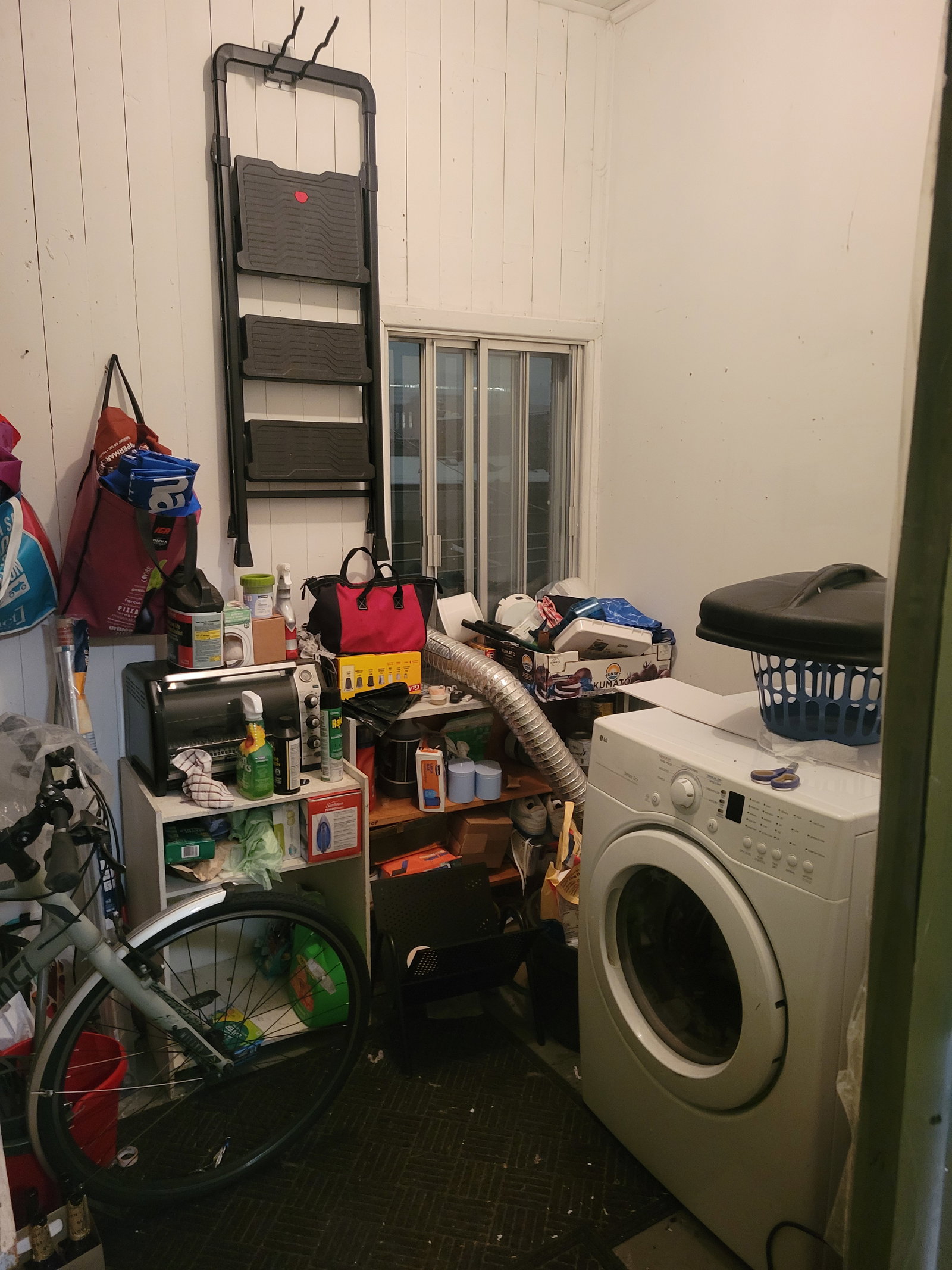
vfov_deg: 67.3
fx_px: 953
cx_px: 476
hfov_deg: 53.1
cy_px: 635
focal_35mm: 26
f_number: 1.8
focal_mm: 5.4
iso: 640
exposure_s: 1/30
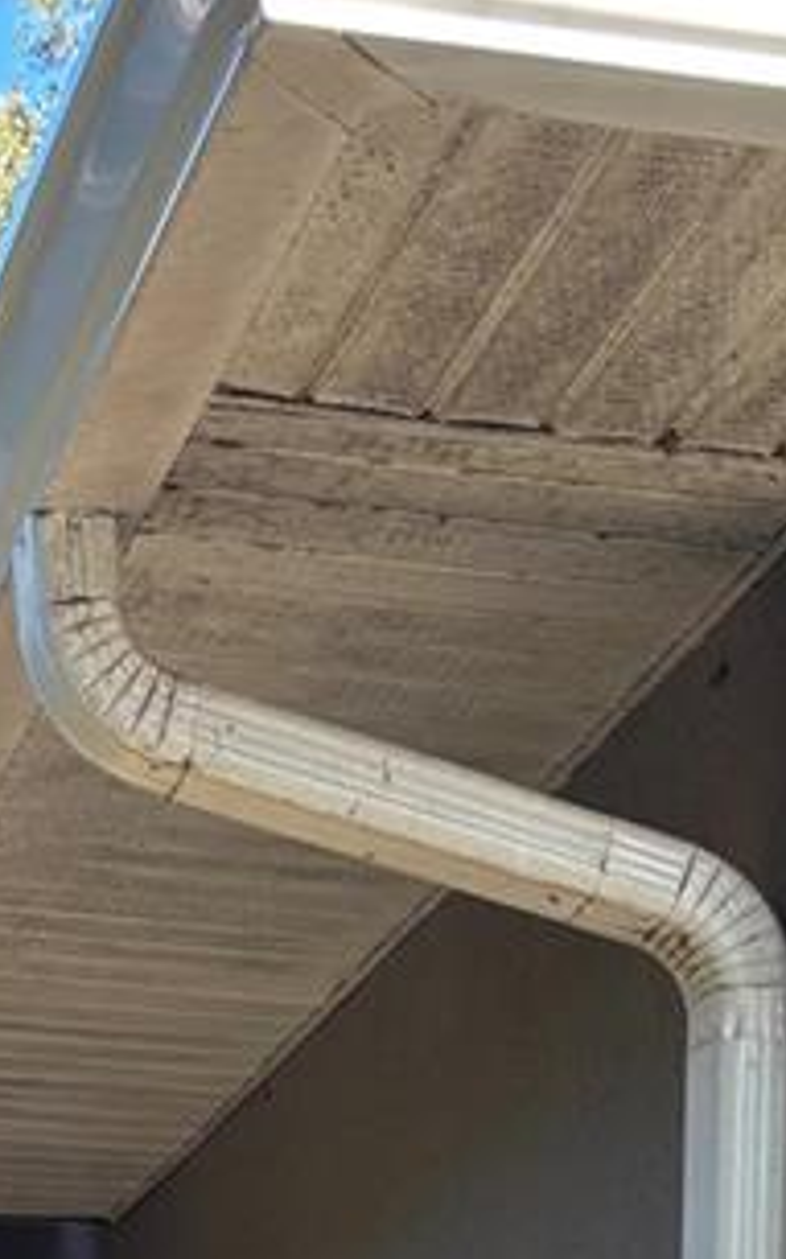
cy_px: 2033
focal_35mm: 108
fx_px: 3705
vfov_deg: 17.0
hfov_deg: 12.1
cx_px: 284
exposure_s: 1/444
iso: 50
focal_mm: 5.96
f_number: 1.6
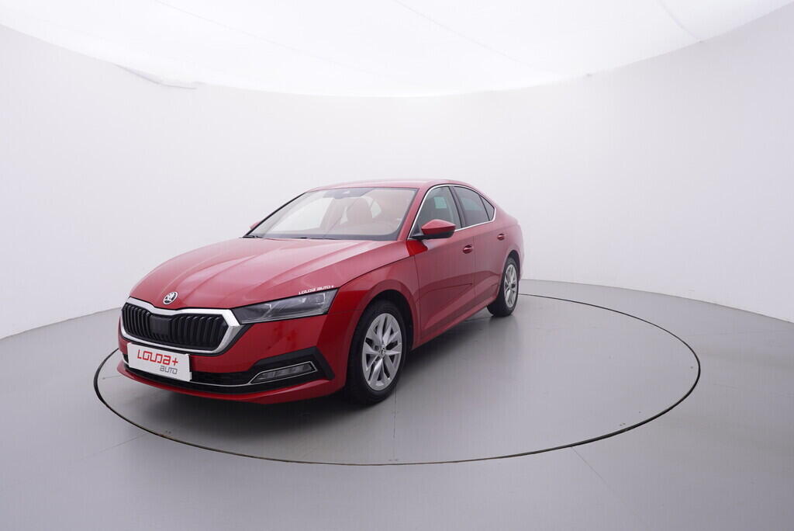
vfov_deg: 56.2
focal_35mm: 22
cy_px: 266
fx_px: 497
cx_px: 397
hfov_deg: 77.3
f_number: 5
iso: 200
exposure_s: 1/80
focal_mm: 15
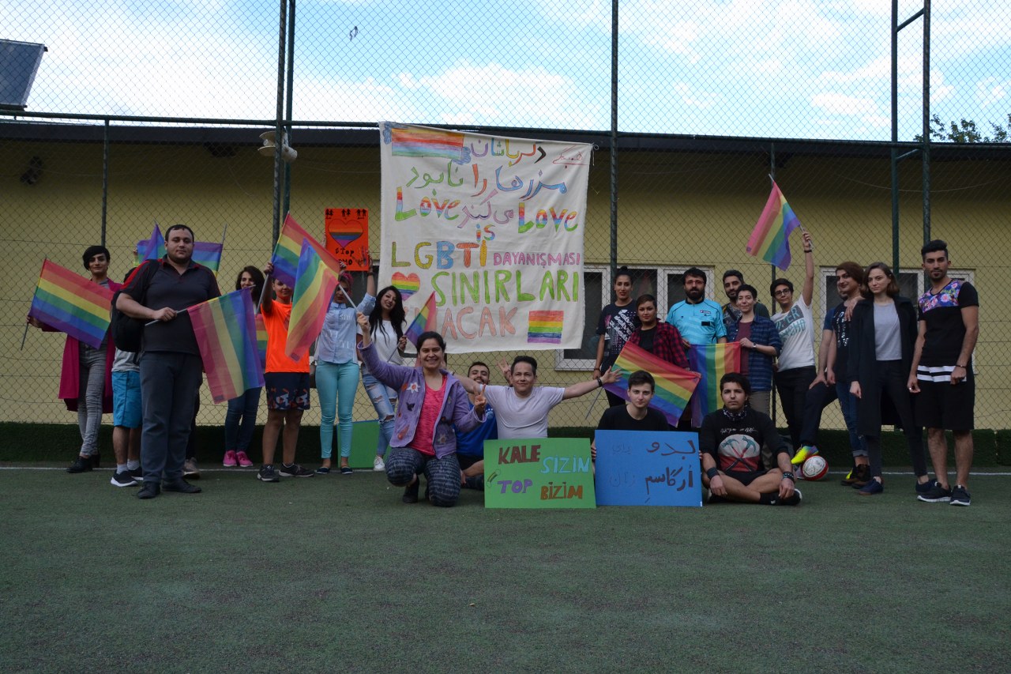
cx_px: 506
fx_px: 927
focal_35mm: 33
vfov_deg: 40.0
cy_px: 337
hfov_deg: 57.2
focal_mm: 22
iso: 800
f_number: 9
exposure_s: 1/320
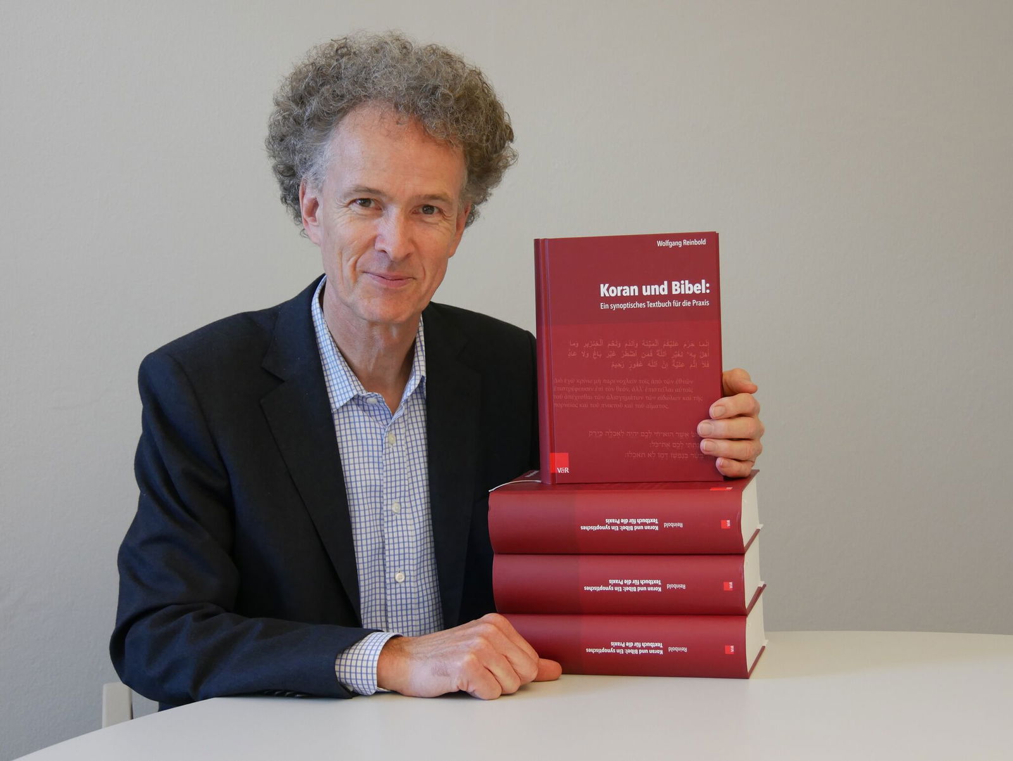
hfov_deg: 34.3
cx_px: 506
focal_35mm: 56
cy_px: 380
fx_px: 1639
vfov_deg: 26.1
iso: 800
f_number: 4.3
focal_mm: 28
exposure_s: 1/60
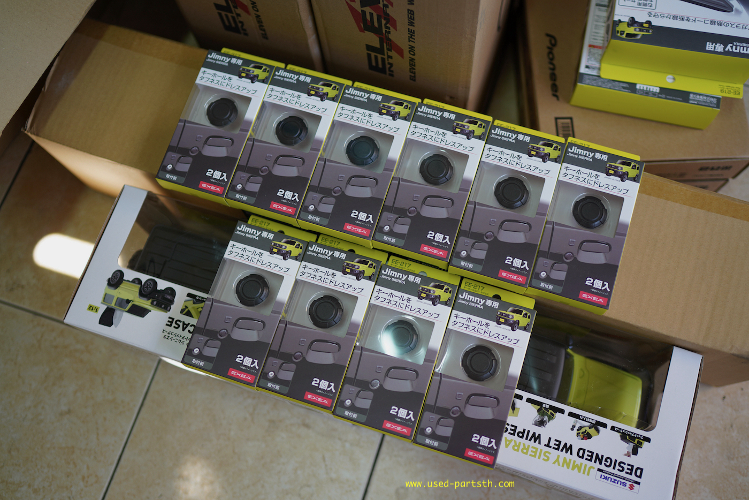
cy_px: 250
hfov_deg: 54.4
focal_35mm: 35
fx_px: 728
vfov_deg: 37.9
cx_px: 374
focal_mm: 35
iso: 100
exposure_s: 1/80
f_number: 1.8
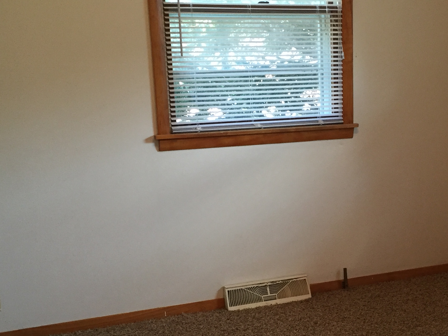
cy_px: 238
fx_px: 725
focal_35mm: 56
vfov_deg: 25.9
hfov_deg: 33.9
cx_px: 314
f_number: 2.2
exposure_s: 1/30
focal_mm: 4.15
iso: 125
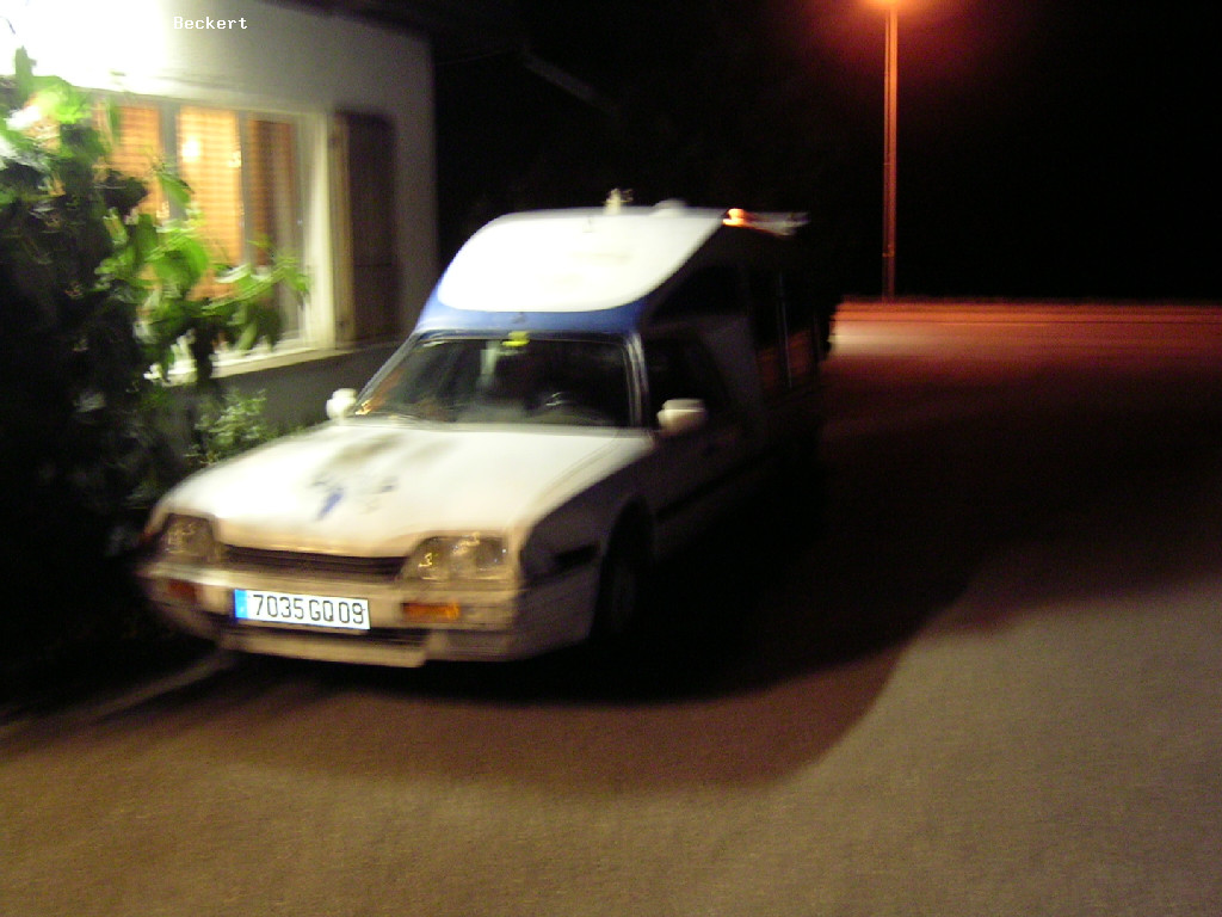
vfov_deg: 39.7
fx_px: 1271
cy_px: 458
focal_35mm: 36
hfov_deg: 51.4
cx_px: 611
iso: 145
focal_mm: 5.6
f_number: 2.8
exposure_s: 1.57
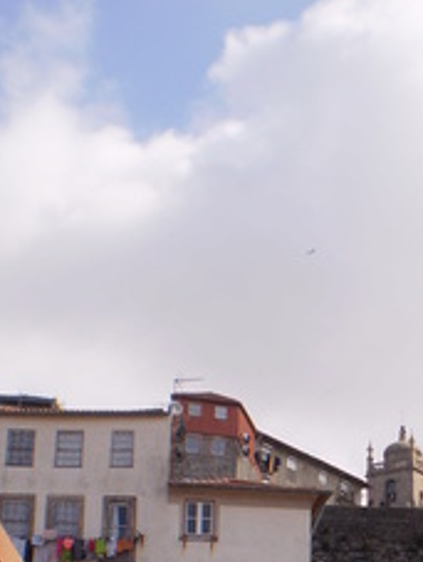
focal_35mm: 76
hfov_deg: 19.2
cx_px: 341
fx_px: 1235
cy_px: 564
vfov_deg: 24.4
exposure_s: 1/640
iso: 64
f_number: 4.6
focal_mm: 6.3
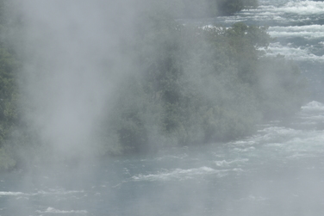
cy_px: 177
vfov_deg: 3.3
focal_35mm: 415
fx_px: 3736
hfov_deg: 5.0
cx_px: -41
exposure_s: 1/320
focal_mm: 122
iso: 100
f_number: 11
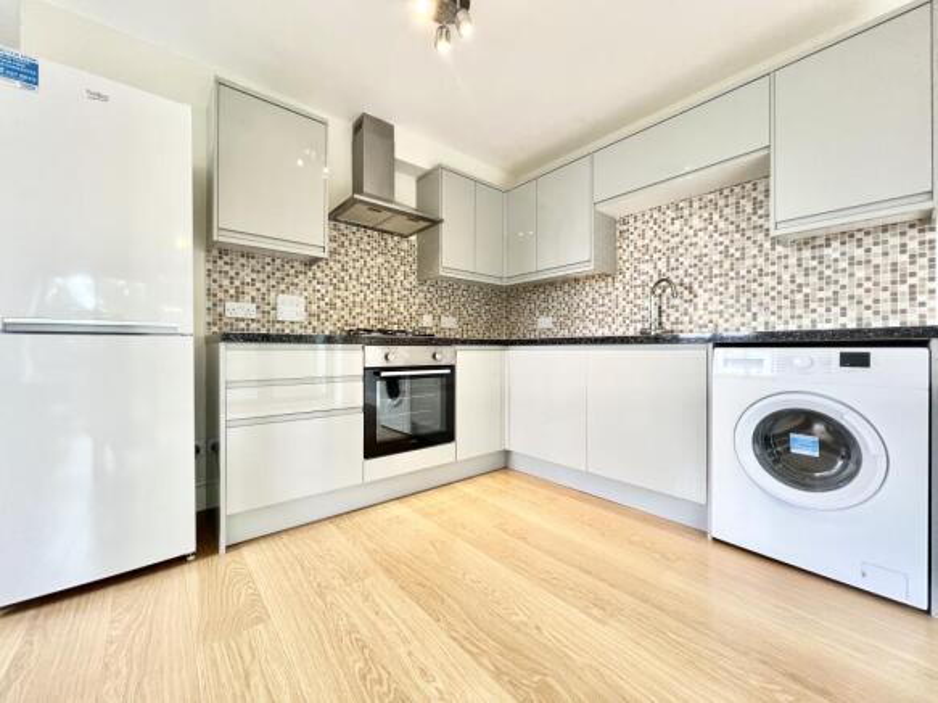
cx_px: 469
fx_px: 352
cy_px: 352
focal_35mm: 13
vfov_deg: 89.9
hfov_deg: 106.2
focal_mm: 1.57
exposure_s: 1/99
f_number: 1.8
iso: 200
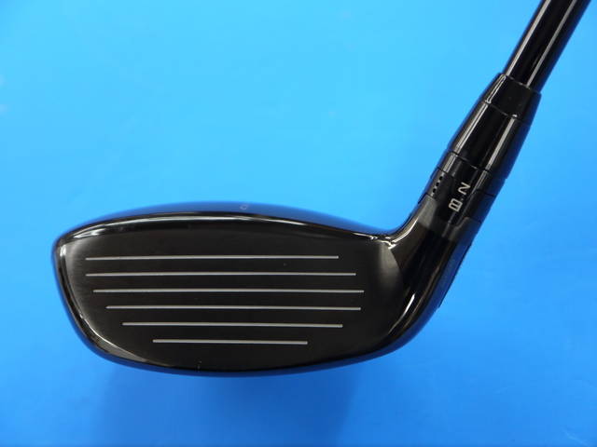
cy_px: 224
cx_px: 298
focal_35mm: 68
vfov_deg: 21.6
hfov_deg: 28.6
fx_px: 1173
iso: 500
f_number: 5.2
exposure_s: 1/80
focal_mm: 34
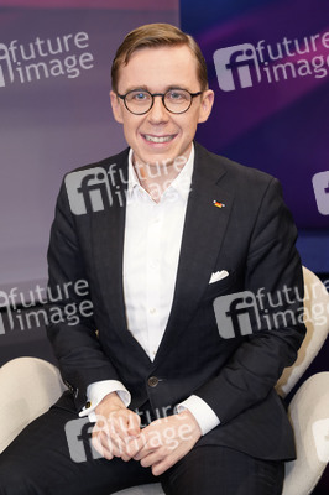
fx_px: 796
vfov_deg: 34.5
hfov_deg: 23.3
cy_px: 248
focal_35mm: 58
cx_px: 164
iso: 2000
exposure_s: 1/125
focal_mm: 58
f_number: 5.6
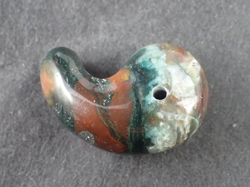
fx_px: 469
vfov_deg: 22.6
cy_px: 94
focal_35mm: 65
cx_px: 125
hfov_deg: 29.8
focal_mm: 11.78
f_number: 3.8
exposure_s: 1/100
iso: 800
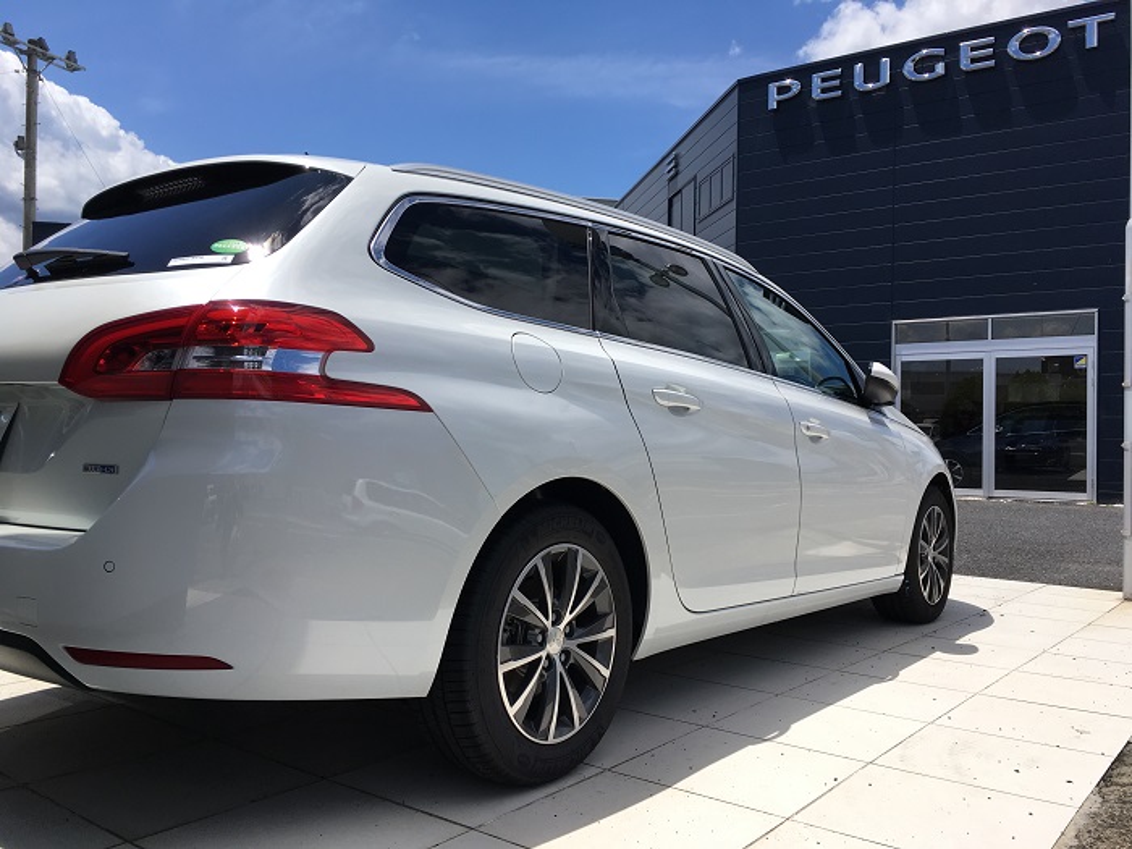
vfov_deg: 48.2
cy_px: 424
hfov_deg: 61.7
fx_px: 948
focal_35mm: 29
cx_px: 566
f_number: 2.2
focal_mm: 4.15
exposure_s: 1/1972
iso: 25
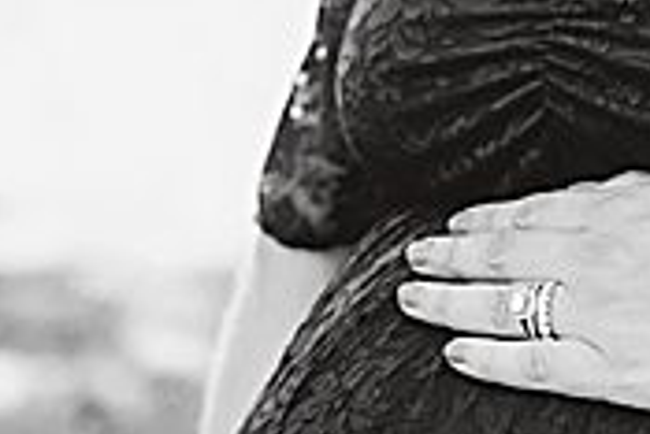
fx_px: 3397
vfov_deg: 7.3
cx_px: 394
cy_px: -91
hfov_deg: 10.9
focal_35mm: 188
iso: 250
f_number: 1.8
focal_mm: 35
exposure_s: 1/1250
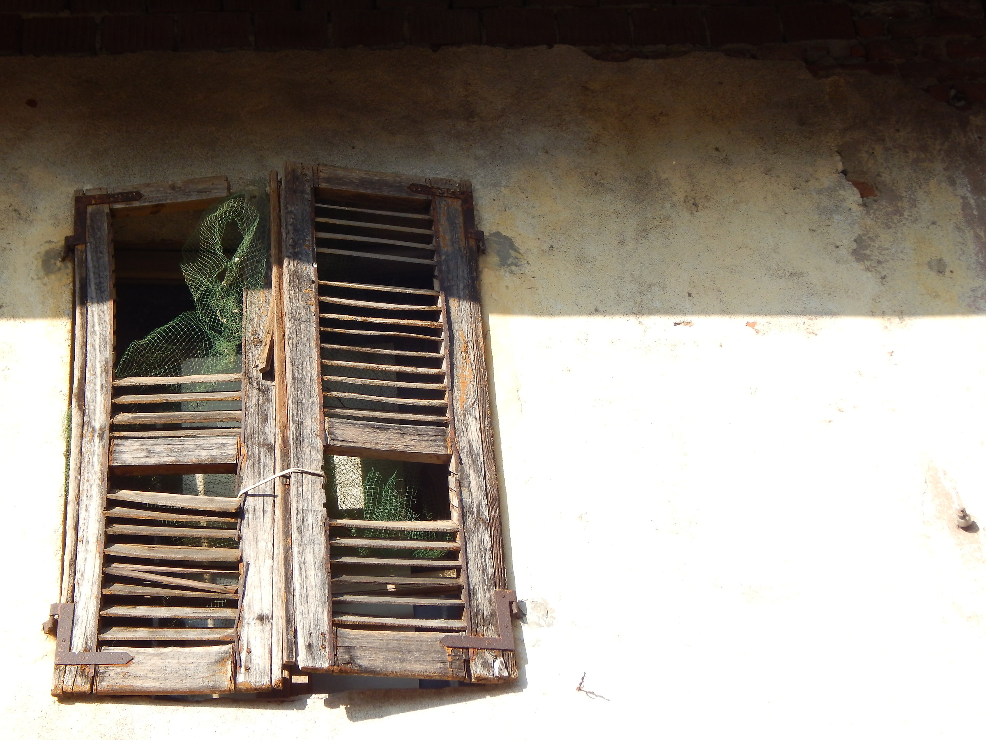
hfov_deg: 21.1
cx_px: 493
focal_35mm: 93
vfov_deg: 15.9
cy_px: 370
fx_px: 2649
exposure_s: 1/400
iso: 125
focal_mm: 16.6
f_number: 4.4
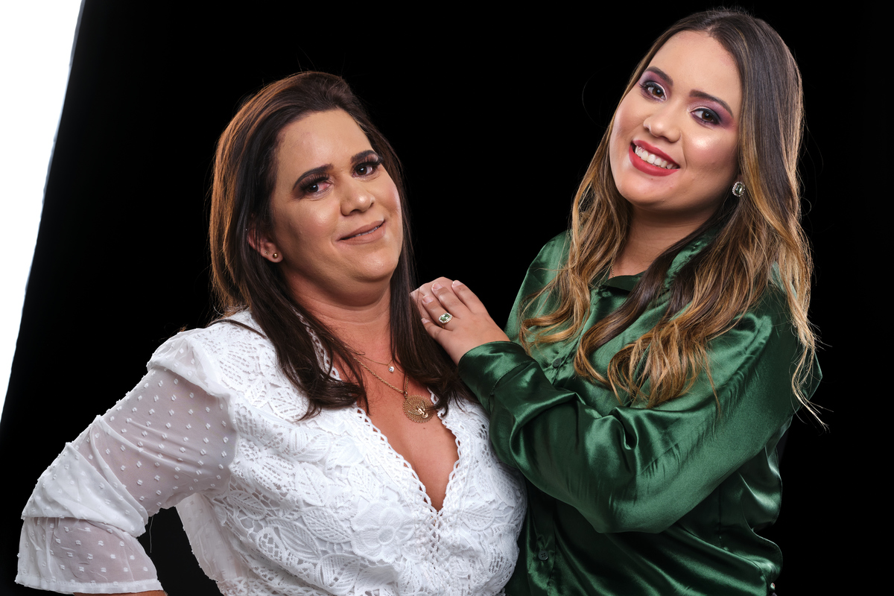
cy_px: 298
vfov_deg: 18.2
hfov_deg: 27.0
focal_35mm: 75
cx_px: 447
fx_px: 1862
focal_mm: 50
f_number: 10
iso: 160
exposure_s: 1/160
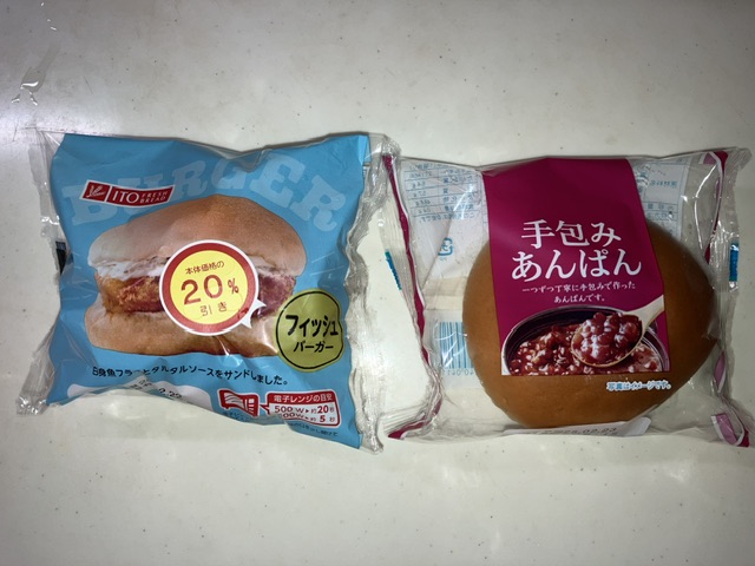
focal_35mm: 28
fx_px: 611
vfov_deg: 49.7
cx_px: 378
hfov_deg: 63.4
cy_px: 283
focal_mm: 3.99
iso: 20
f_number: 1.8
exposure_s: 1/39
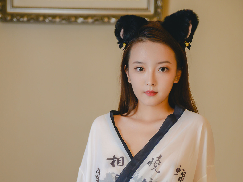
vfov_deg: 18.0
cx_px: 121
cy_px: 157
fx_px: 569
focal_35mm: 81
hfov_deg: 24.1
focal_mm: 56
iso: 400
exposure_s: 1/100
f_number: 2.8
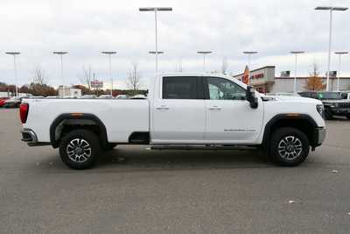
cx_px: 175
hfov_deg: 81.2
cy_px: 117
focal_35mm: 21
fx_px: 204
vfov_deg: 59.5
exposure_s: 1/250
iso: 140
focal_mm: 14
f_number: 8
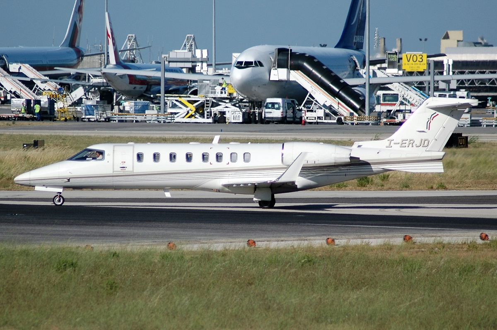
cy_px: 165
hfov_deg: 4.6
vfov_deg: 3.0
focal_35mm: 450
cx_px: 248
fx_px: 6205
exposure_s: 1/1250
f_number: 6
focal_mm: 300
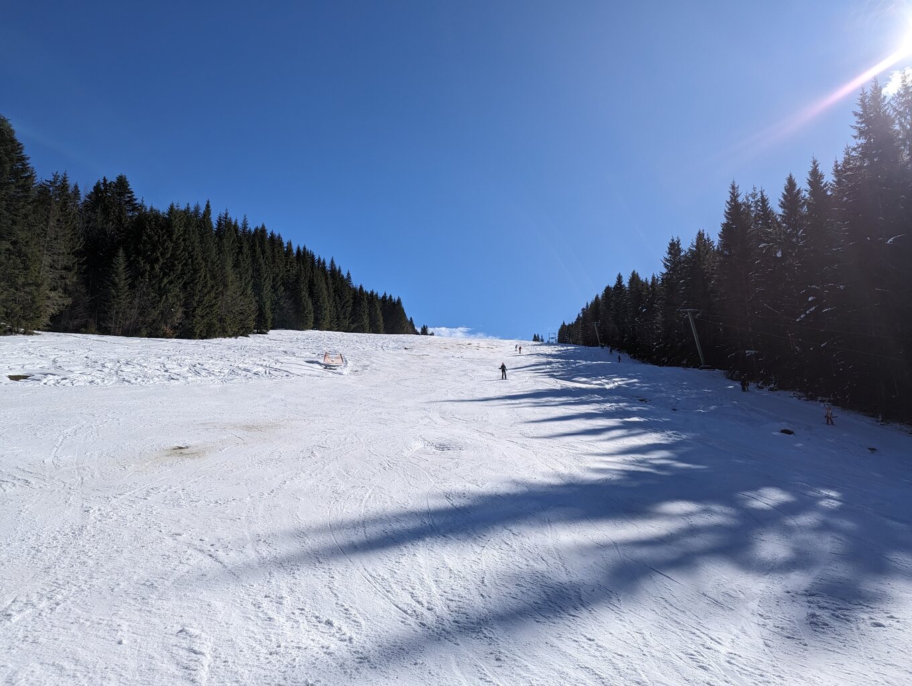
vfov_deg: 56.9
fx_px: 633
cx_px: 456
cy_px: 343
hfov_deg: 71.5
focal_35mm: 24
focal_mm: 6.81
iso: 51
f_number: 1.85
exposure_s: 1/3774
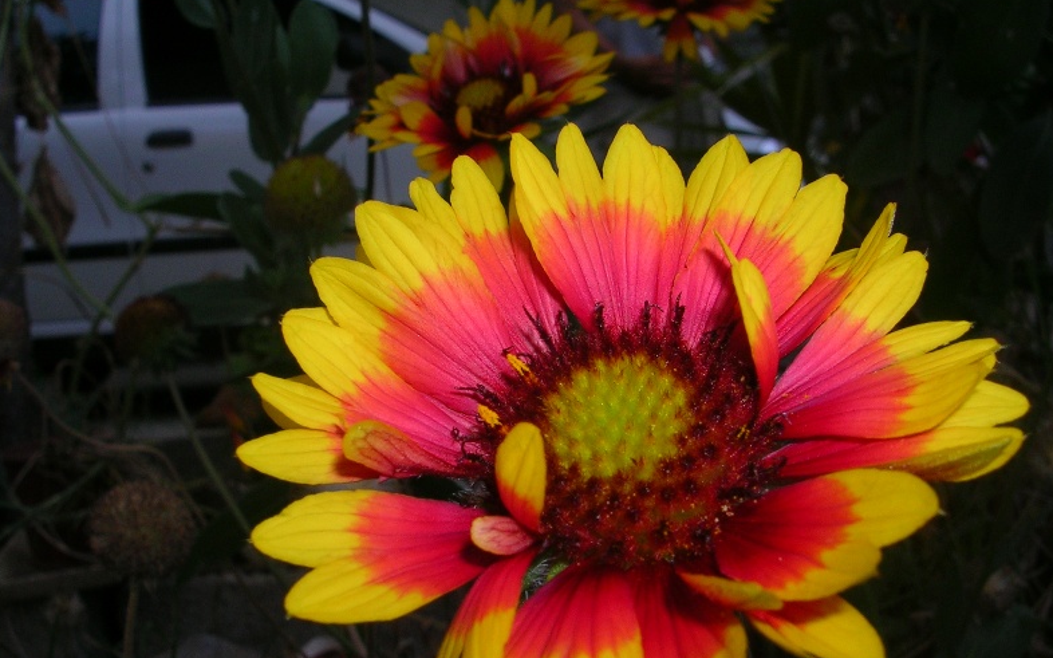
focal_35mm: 41
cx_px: 526
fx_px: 1176
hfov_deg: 48.2
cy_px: 387
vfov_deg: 31.2
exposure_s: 1/60.1
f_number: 5.6
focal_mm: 5.8
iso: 50
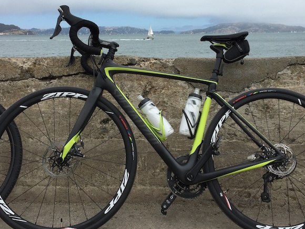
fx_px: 352
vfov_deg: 35.9
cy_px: 94
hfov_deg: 46.8
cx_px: 160
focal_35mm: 40
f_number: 2.2
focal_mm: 4.15
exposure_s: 1/2326
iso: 32
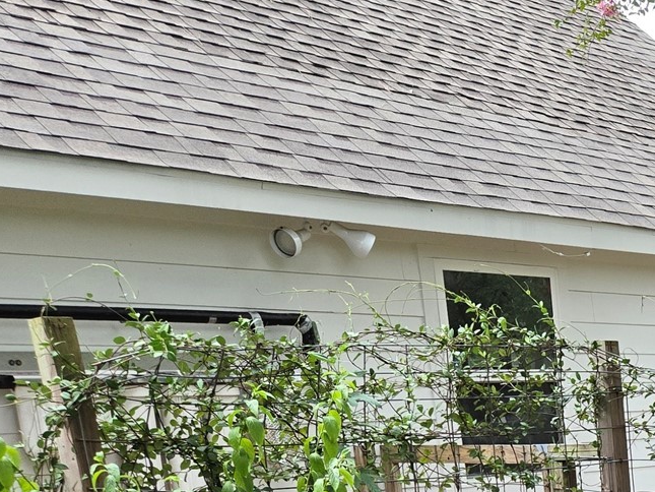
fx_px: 1382
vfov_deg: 17.7
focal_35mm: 73
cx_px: 970
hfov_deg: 22.2
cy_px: 777
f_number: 1.8
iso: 100
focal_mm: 5.4
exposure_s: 1/180
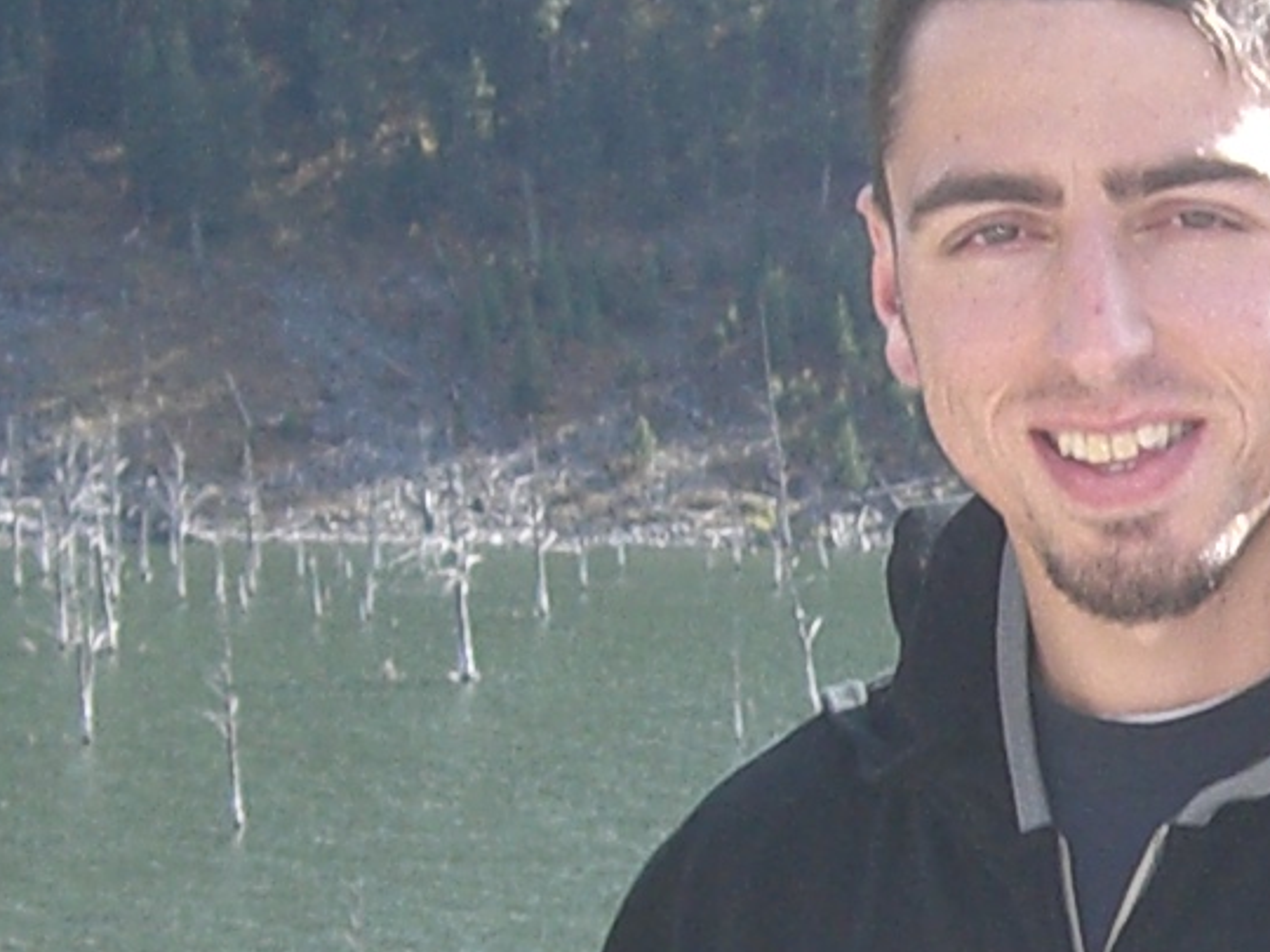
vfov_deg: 6.8
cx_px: 1569
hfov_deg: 9.0
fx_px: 7925
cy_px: 1088
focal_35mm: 216
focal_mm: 7.9
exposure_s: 1/250
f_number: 2.8
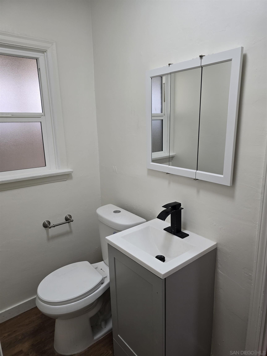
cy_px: 178
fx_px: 237
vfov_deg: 73.9
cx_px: 134
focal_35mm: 23
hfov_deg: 58.9
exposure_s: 1/120
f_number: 1.7
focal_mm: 6.3
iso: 64
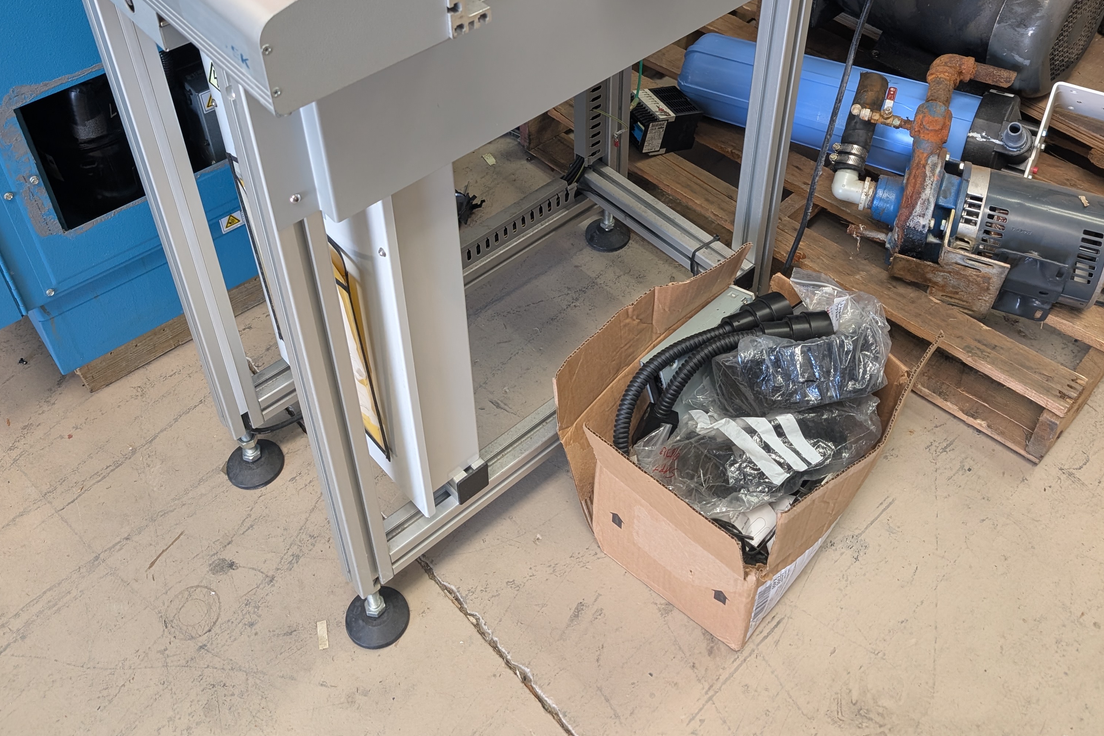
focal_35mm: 34
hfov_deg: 55.8
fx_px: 1043
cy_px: 138
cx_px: 544
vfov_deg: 37.4
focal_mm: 6.9
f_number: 1.68
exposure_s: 1/120
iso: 287
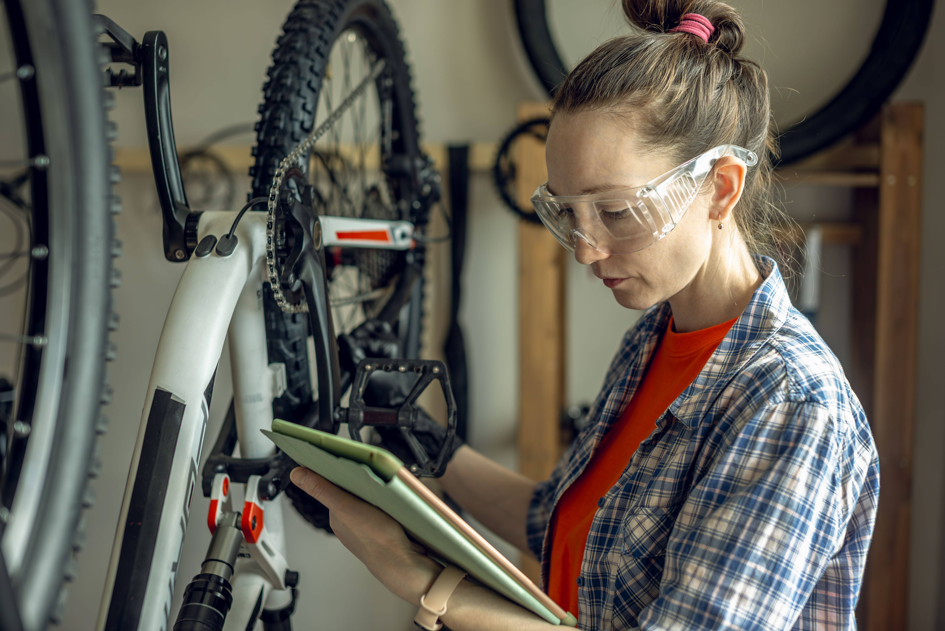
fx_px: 1313
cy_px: 316
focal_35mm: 50
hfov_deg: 39.6
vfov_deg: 27.0
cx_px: 472
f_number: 2.5
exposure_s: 1/160
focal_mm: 50
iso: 125
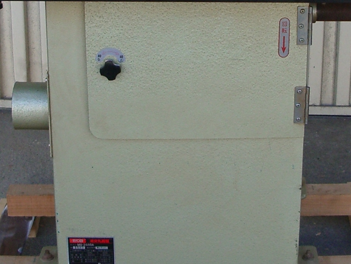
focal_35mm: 99
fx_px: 1004
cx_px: 179
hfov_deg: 19.8
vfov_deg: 14.7
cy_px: 0
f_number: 2.6
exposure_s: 1/125
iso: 80
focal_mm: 5.8
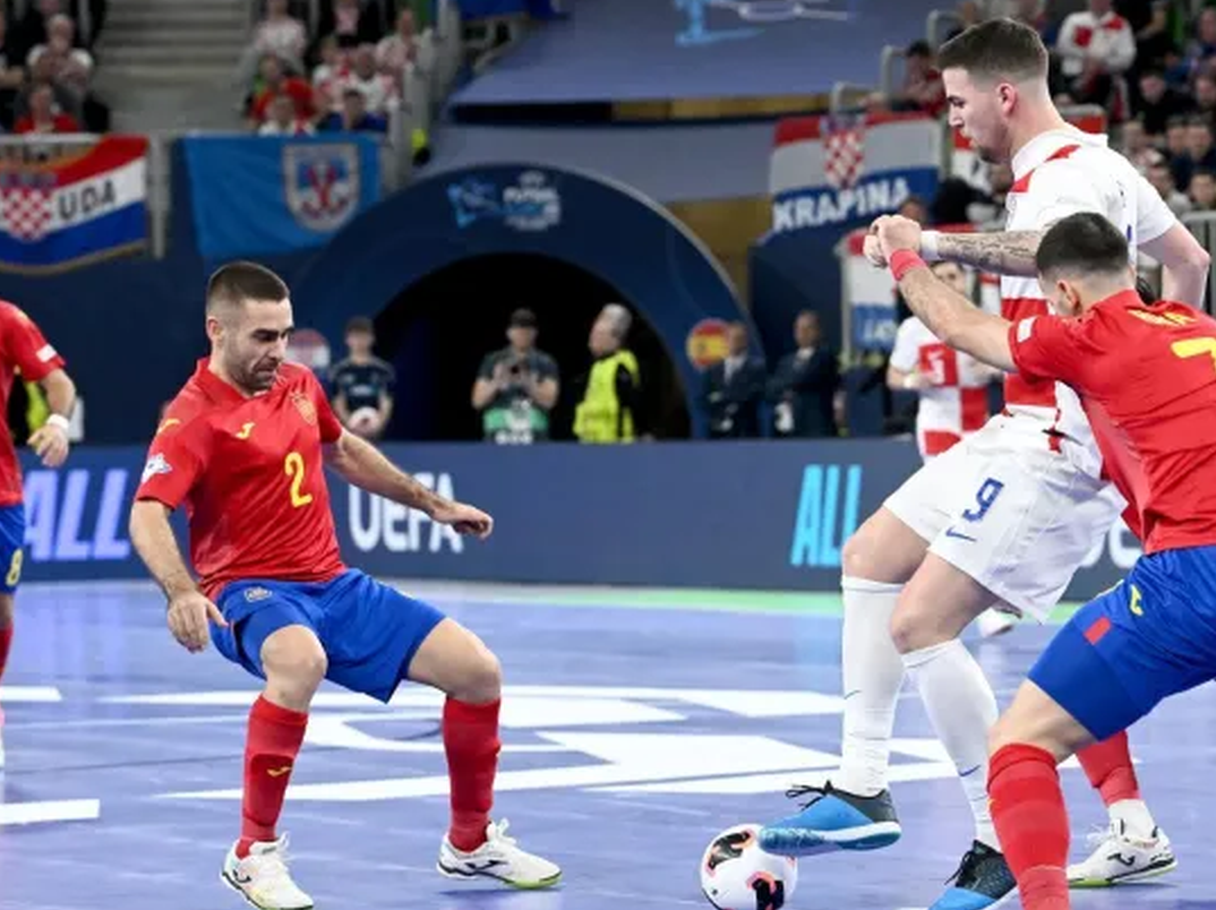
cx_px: 648
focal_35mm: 143
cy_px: 504
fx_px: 5020
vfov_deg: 10.4
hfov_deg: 13.8
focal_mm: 105
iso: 4000
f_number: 4
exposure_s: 1/2500
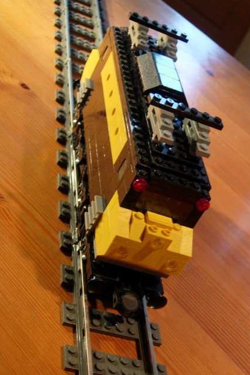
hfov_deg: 21.2
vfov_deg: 31.4
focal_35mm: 64
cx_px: 135
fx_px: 666
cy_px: 187
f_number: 3.5
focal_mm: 12.7
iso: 64
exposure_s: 1/8.4
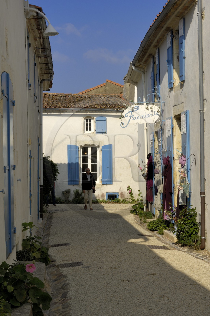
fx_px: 553
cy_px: 158
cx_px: 105
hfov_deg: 21.5
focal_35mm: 63
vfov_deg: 31.9
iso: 100
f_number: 13
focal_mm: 42
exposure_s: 1/160
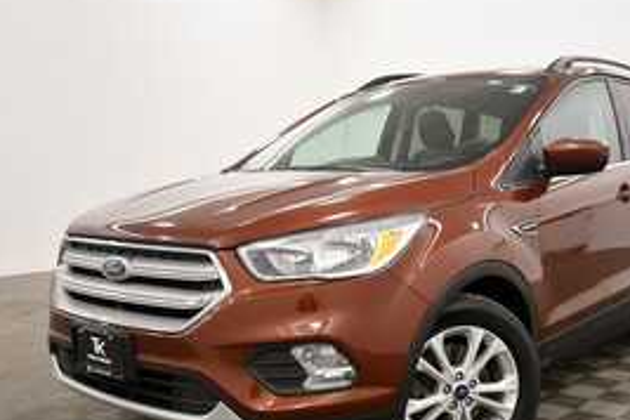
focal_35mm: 45
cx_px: 389
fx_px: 787
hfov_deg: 43.3
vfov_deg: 29.7
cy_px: 280
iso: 1000
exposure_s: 1/125
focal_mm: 20
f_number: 5.6
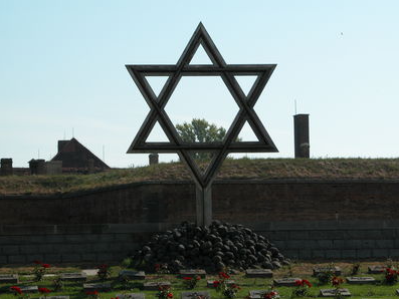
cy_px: 150
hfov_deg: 14.4
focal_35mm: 137
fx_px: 1580
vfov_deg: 10.8
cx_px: 199
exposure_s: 1/476
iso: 100
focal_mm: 34.7
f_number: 6.8
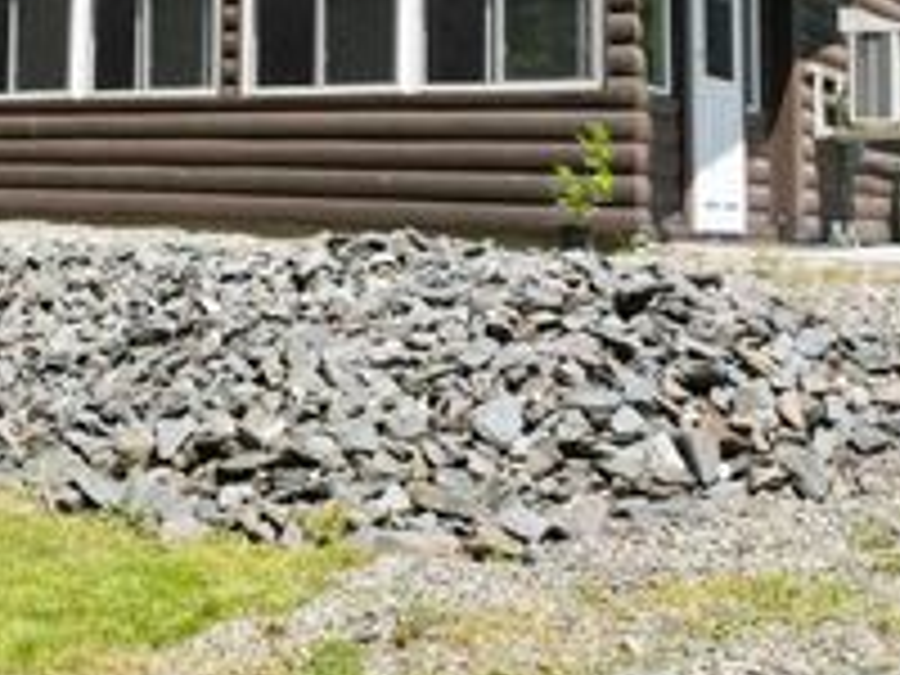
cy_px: 47
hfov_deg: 30.7
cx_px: 81
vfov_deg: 23.7
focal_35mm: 60
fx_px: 1560
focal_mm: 6.72
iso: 100
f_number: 1.7
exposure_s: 1/1600
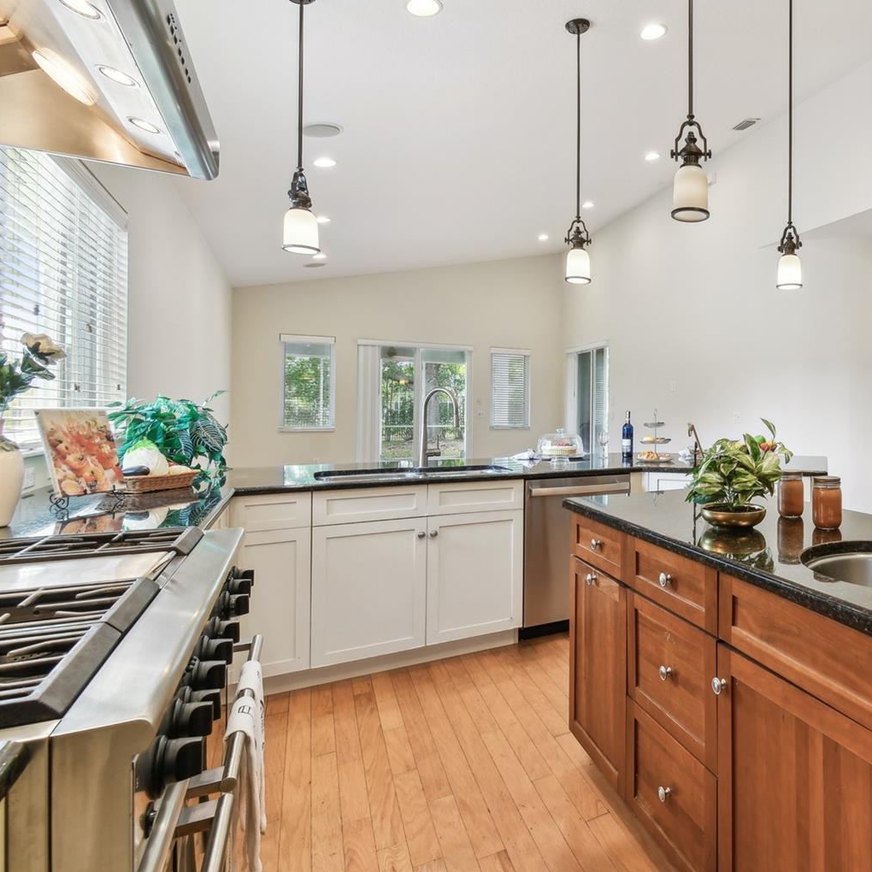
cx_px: 679
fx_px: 570
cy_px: 421
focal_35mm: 20
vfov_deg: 74.8
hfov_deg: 68.7
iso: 100
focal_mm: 10
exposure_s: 1/2.5
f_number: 7.1
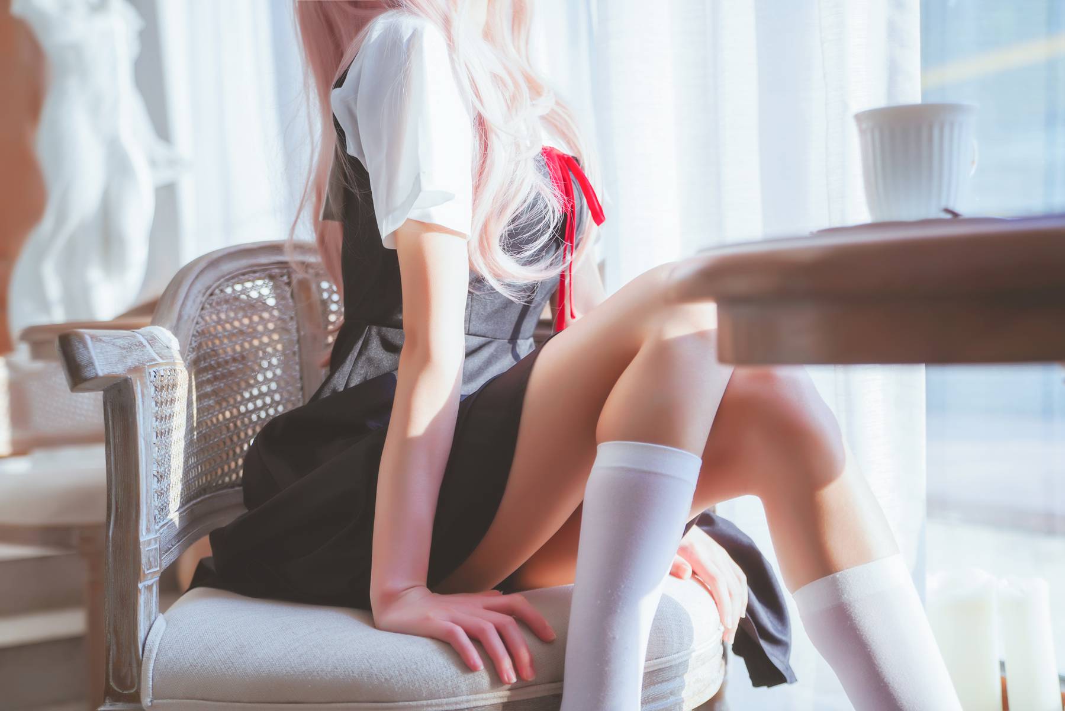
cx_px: 532
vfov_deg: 28.1
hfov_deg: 41.1
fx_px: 1420
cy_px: 356
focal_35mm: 48
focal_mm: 48
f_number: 2.8
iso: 160
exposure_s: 1/500
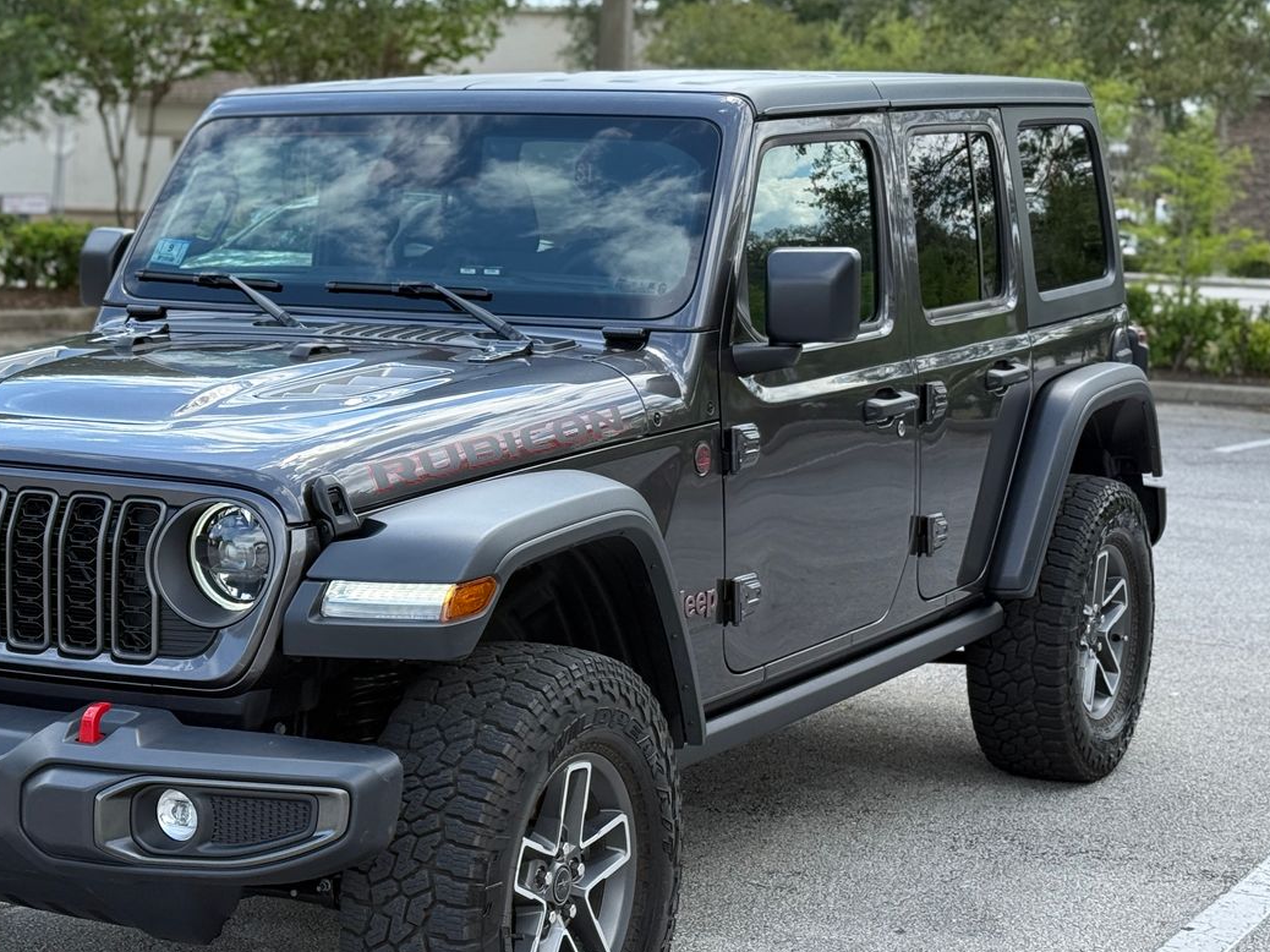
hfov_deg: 26.2
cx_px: 398
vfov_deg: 19.9
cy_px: 459
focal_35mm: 74
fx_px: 2714
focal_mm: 6.76
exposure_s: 1/1264
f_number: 1.78
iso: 100
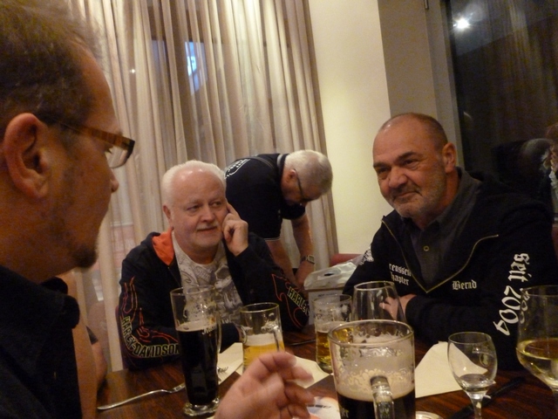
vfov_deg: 49.7
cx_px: 279
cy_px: 210
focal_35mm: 28
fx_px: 451
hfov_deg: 63.4
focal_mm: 5
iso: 800
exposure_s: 1/10
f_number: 3.1
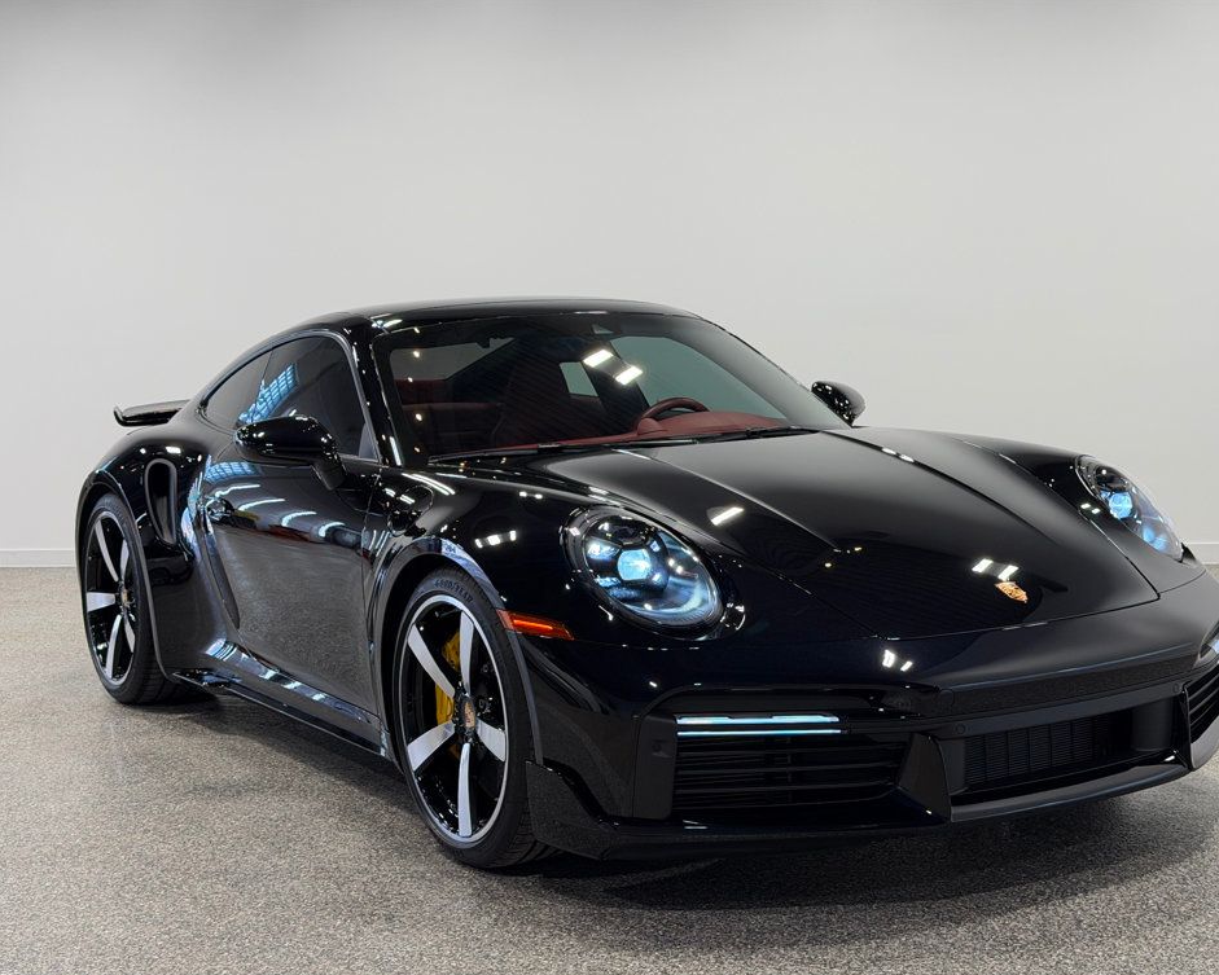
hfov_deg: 36.6
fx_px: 1840
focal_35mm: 51
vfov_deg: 29.7
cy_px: 496
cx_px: 662
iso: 64
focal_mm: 6.76
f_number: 1.78
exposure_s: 1/271
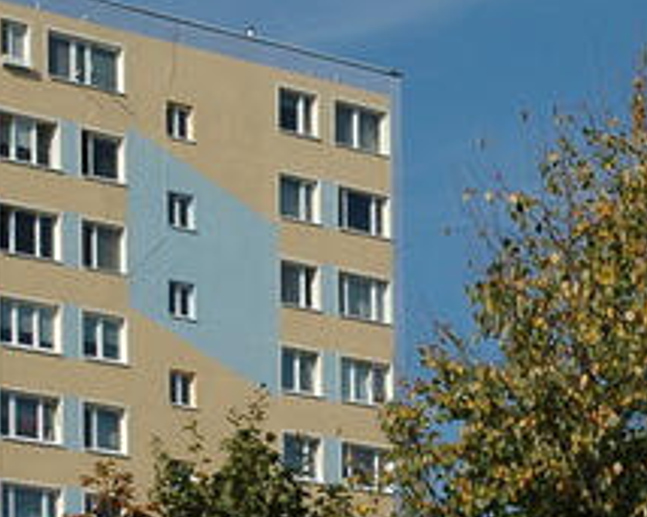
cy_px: 410
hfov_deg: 12.5
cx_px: 656
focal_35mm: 153
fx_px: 2924
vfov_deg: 10.1
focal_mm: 29
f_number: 10
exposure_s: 1/400
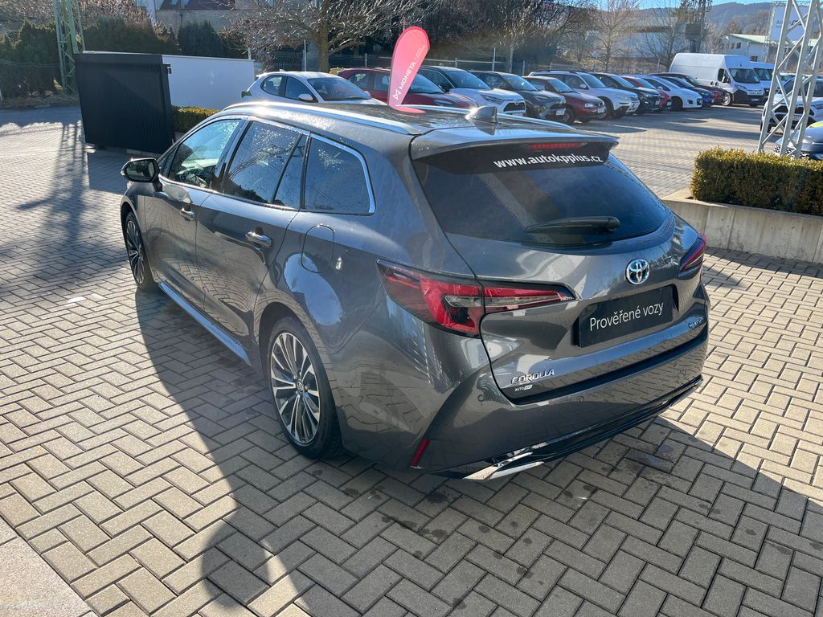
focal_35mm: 26
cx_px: 412
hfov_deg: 67.3
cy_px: 308
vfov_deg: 53.1
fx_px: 618
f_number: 1.6
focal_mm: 5.1
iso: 50
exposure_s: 1/1325
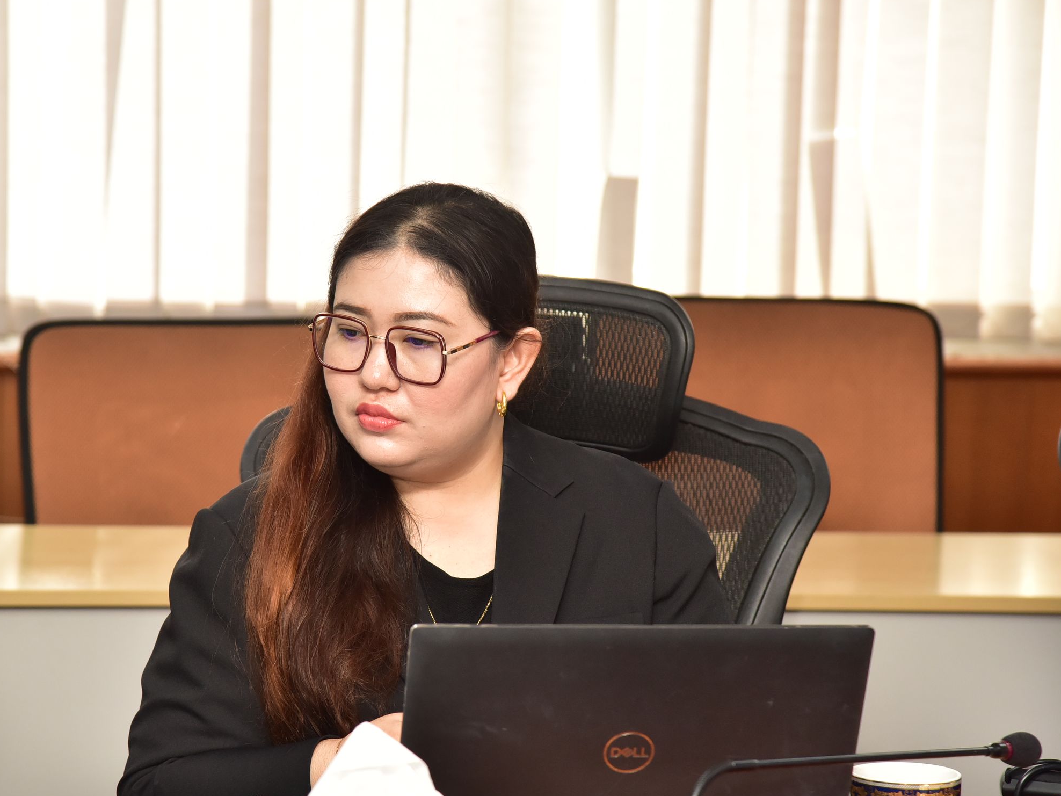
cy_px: 442
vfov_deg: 10.2
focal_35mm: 146
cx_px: 433
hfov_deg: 13.5
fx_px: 4475
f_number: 5.6
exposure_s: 1/100
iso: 1600
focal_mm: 120
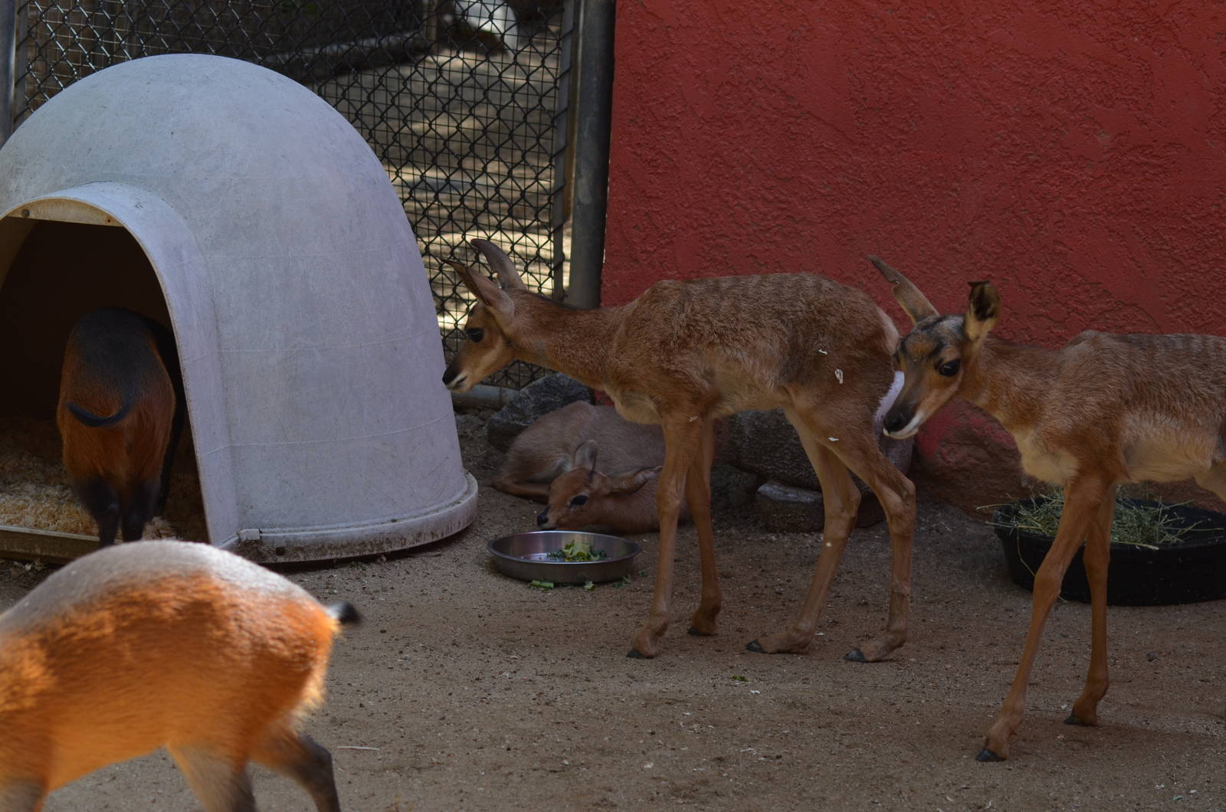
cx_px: 613
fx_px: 3569
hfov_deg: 19.5
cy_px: 406
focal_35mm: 105
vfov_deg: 13.0
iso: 400
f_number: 5.6
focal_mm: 70
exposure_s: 1/500
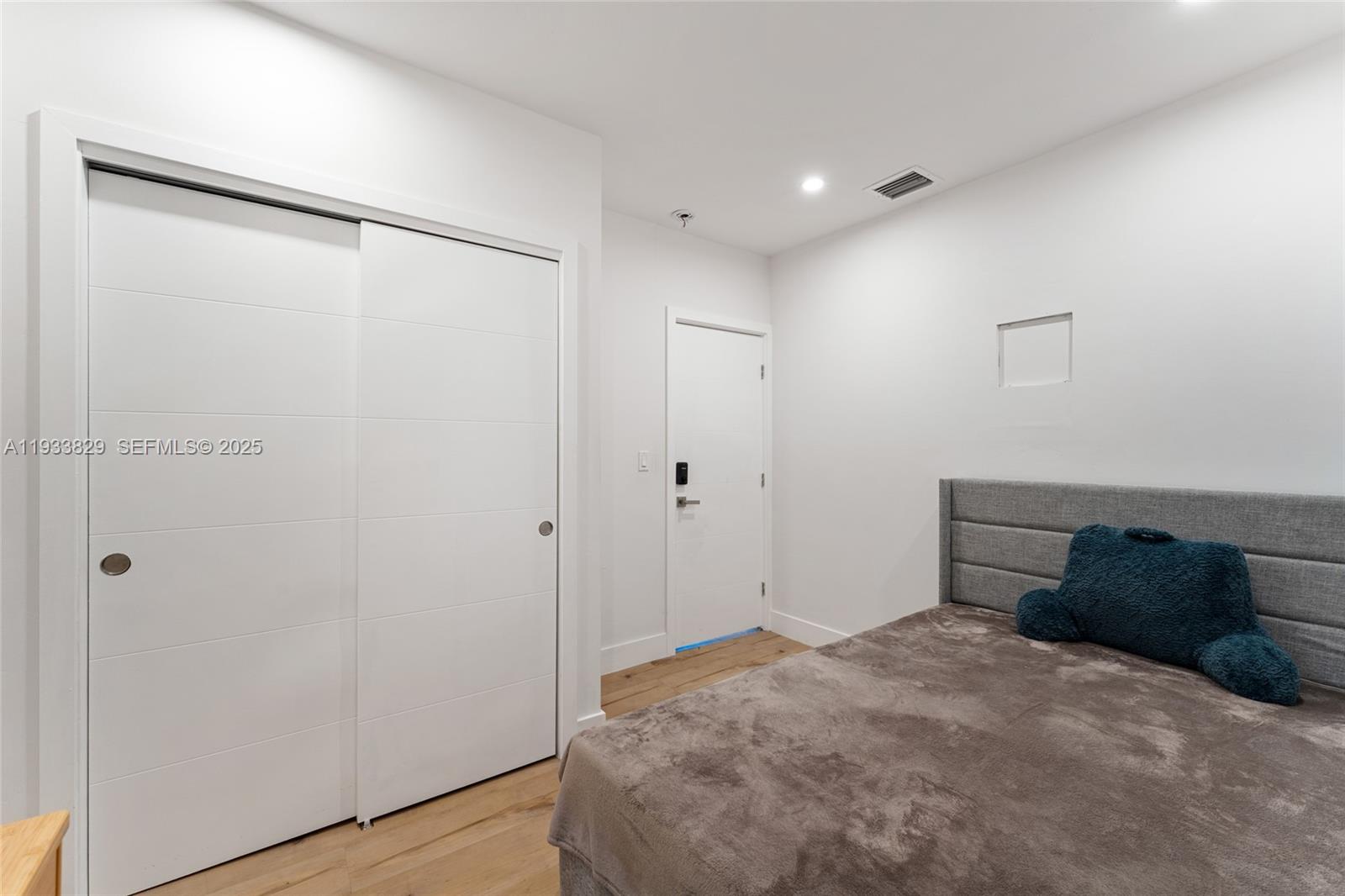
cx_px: 672
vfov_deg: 81.2
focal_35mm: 14
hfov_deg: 104.3
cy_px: 448
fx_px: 523
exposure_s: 1/2
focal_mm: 14
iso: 500
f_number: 9
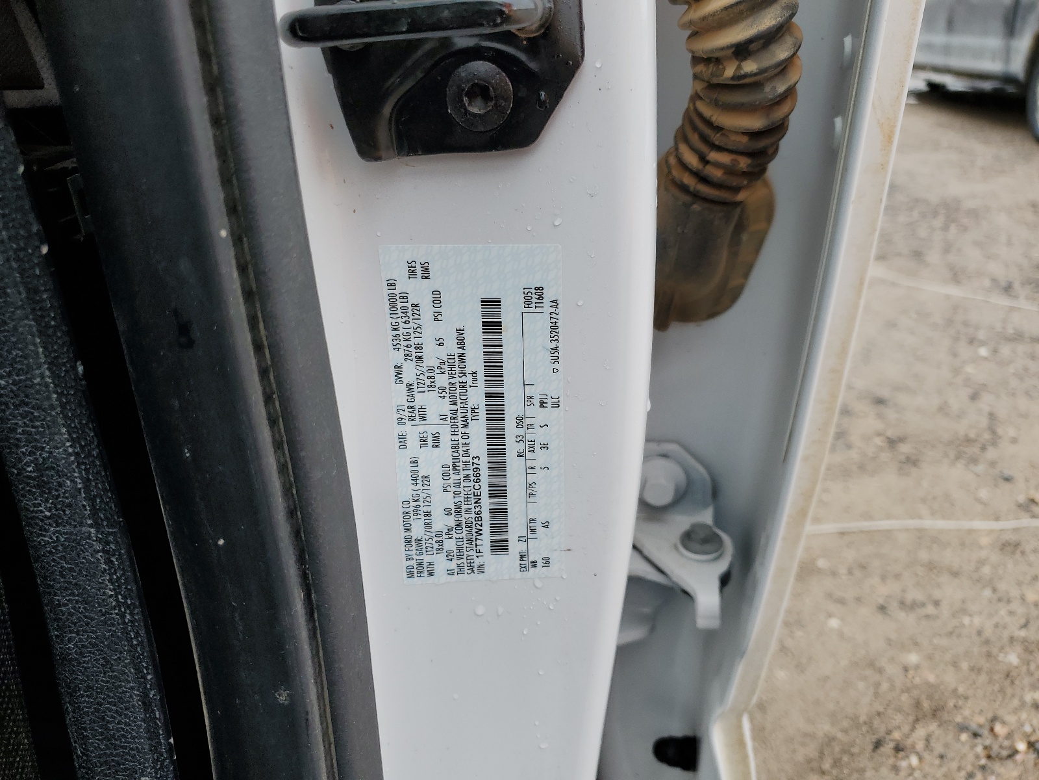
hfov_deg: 67.3
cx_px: 520
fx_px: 780
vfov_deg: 53.1
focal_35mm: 26
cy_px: 390
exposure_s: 1/769
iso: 50
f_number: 1.5
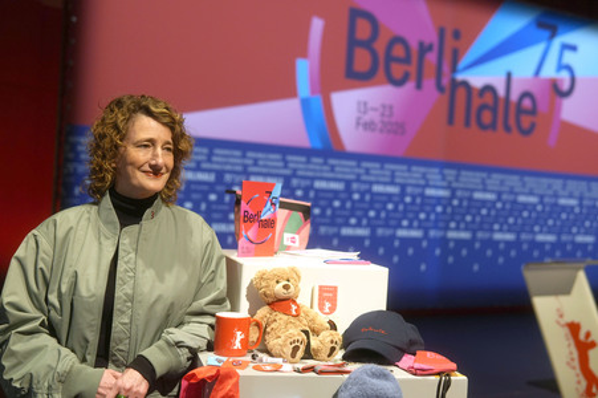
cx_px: 299
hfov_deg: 43.6
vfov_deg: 29.8
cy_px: 199
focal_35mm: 45
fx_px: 747
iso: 640
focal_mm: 30
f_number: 2
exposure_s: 1/500
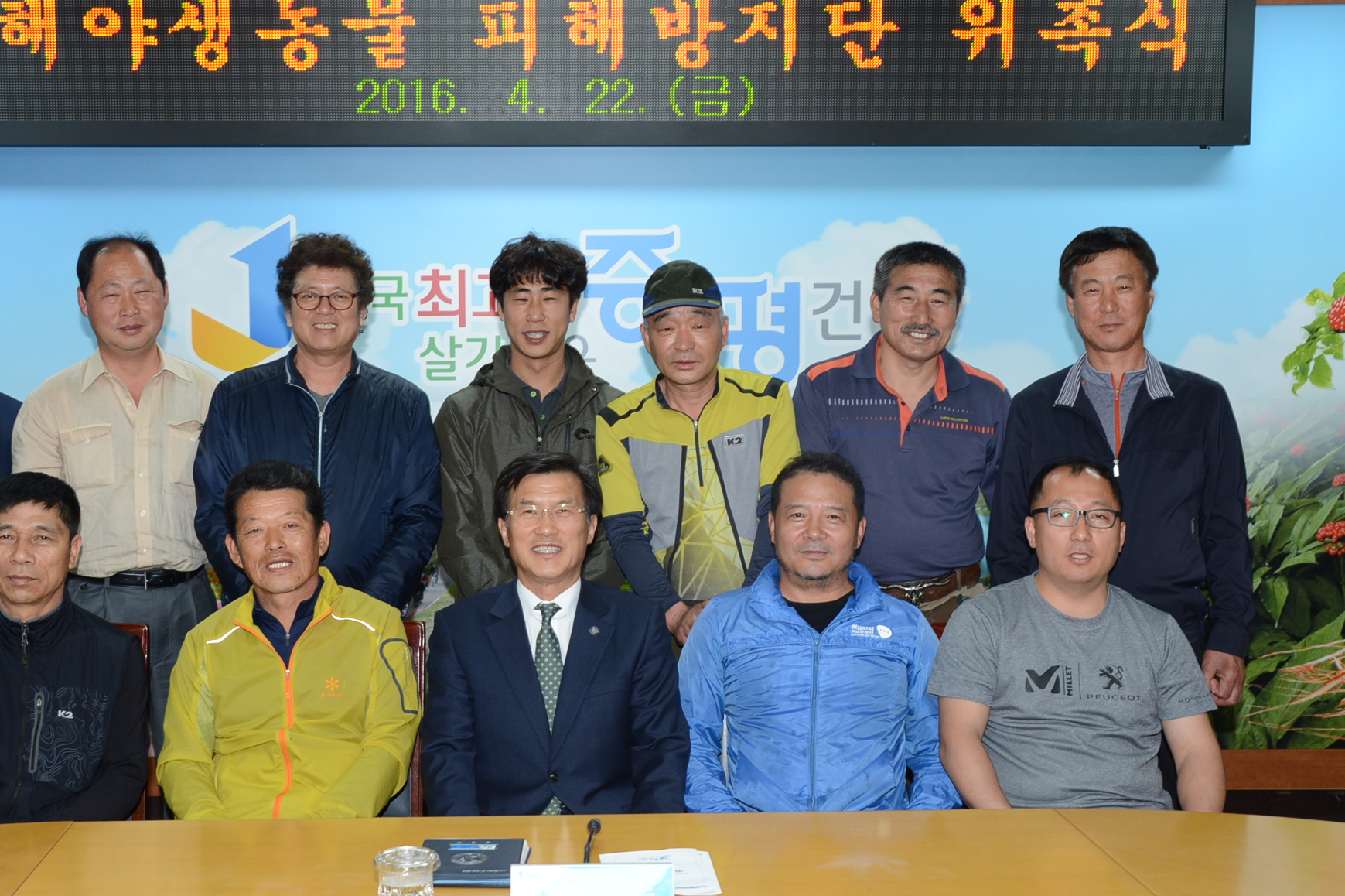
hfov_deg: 38.8
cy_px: 441
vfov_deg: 26.5
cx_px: 565
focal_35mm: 51
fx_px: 1905
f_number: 7.1
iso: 800
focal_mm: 36
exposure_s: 1/60
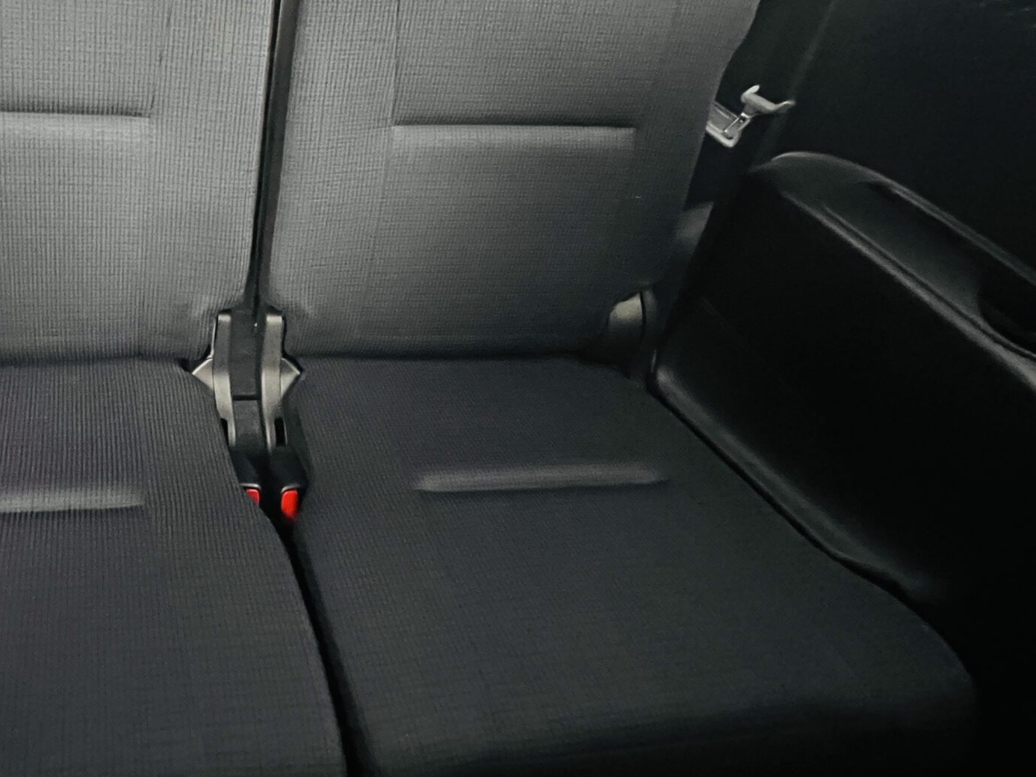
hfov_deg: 65.1
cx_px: 205
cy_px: 194
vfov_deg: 54.2
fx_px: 718
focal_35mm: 24
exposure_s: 1/40
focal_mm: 1.57
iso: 1000
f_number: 1.8
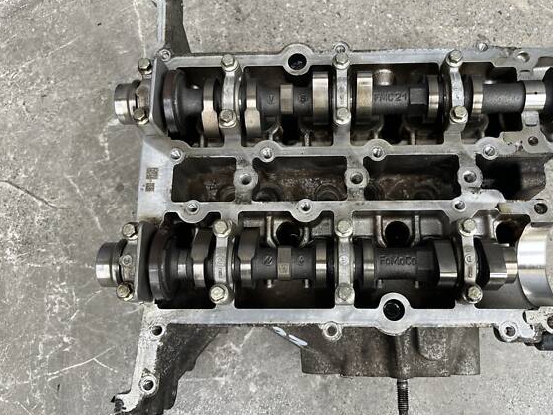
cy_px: 202
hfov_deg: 59.7
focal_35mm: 30
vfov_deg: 46.8
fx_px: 479
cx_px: 315
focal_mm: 5.1
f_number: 1.6
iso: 64
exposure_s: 1/122
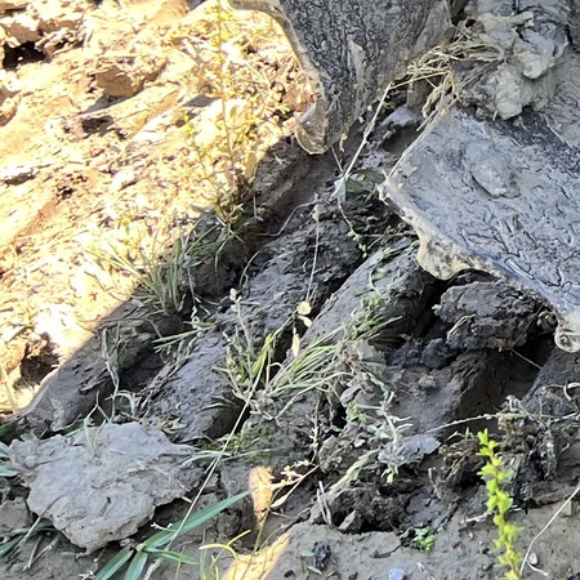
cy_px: -260
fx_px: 1953
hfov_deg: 13.5
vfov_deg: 15.7
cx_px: 1282
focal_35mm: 103
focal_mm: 5.7
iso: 50
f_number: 1.5
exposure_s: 1/232
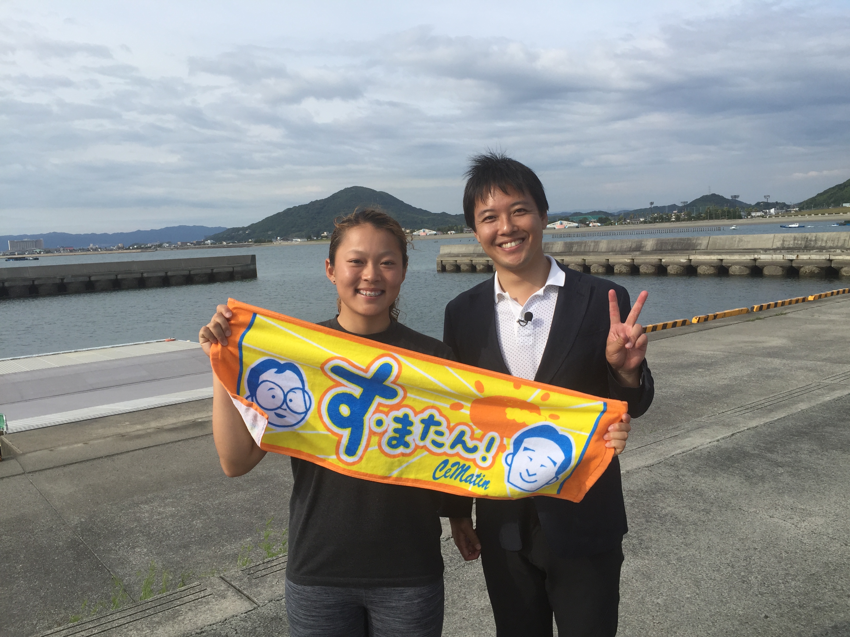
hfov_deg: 61.7
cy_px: 318
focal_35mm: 29
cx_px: 425
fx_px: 712
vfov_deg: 48.2
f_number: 2.2
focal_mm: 4.15
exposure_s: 1/1647
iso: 32
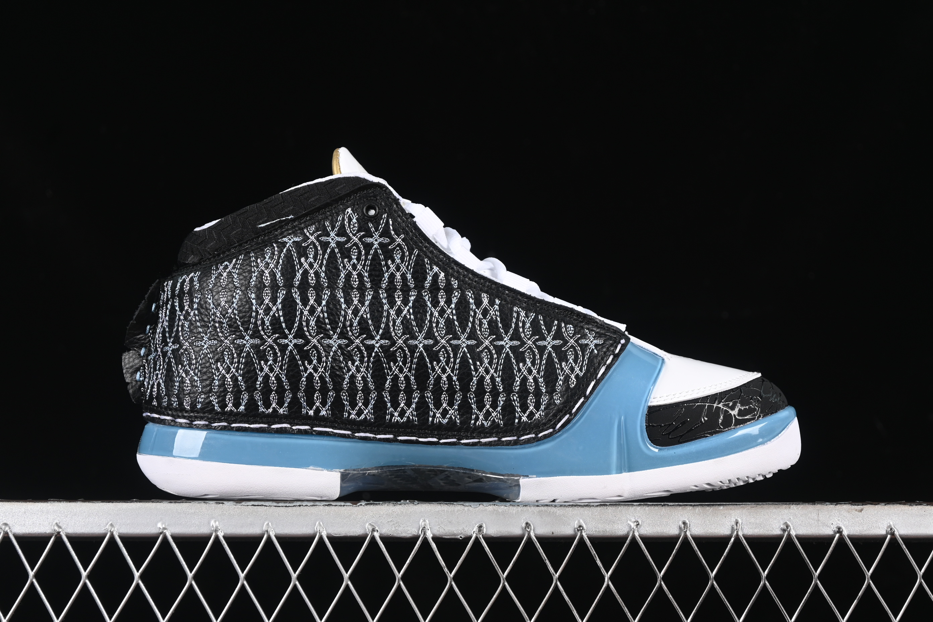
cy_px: 311
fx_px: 1944
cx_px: 466
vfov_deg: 18.2
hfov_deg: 27.0
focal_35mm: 75
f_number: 6.3
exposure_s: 1/60
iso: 160
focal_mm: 50
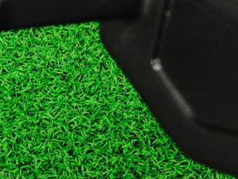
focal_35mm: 78
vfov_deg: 18.3
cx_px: 28
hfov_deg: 24.4
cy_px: -6
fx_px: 536
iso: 400
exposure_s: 1/40
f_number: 3.6
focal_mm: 6.42
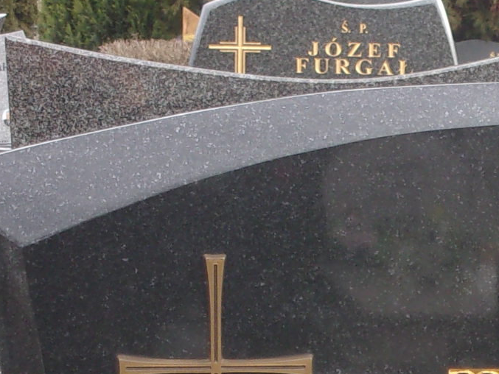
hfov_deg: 9.6
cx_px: 587
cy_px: 622
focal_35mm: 203
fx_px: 2927
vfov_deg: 7.2
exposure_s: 1/50
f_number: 4.9
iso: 80
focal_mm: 9.5
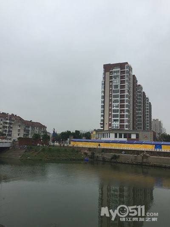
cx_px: 85
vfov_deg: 61.6
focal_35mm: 29
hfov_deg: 48.2
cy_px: 114
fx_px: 190
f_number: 2.2
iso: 32
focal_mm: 4.15
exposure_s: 1/1163
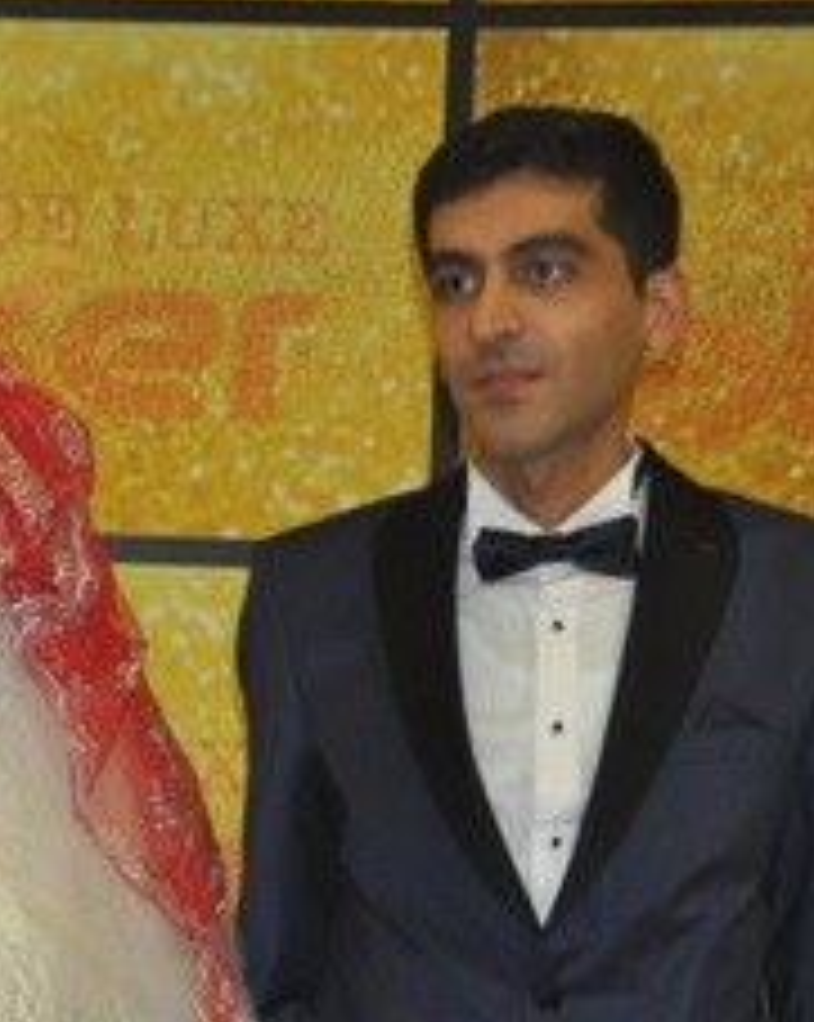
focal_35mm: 135
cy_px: 831
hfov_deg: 10.9
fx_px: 4074
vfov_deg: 14.2
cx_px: -436
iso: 800
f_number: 4
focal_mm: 34
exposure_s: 1/60
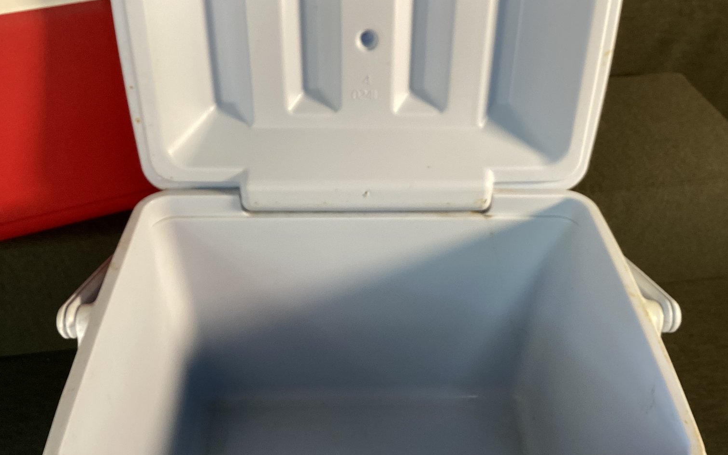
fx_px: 655
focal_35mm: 33
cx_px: 365
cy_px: 218
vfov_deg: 38.3
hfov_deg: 58.1
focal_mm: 3.3
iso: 80
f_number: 2.4
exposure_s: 1/60
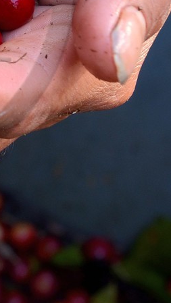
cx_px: -135
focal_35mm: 194
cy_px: -20
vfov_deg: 11.0
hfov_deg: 6.1
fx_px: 1562
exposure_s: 1/60
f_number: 8
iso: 800
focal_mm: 52
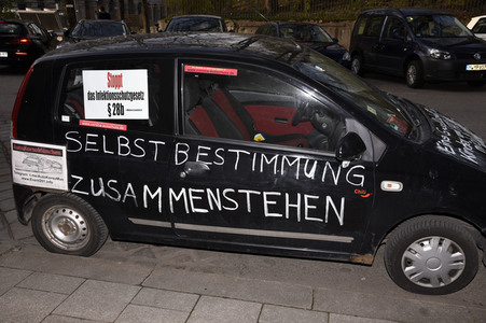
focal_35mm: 32
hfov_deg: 58.8
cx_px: 243
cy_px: 162
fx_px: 432
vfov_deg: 41.1
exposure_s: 1/160
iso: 200
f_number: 10
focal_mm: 32
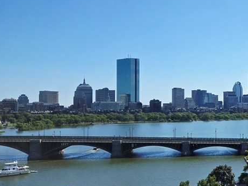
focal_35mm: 51
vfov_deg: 28.5
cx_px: 250
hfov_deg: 34.1
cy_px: 95
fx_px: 365
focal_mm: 5.4
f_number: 1.8
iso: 32
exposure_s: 1/3333
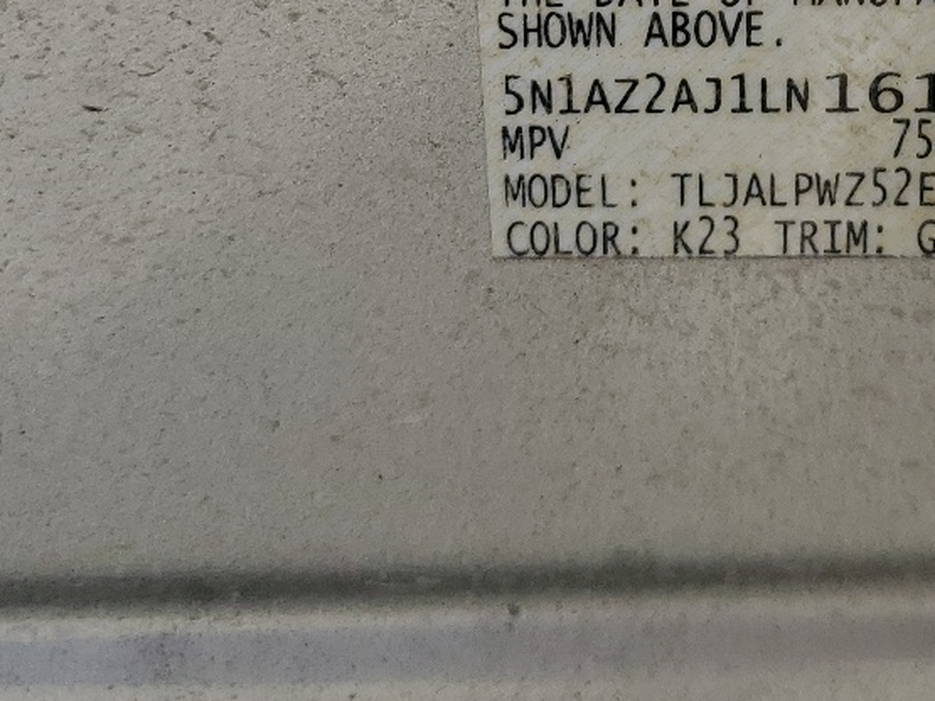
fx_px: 2025
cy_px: -281
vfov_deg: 18.0
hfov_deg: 25.2
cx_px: 846
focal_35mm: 75
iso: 50
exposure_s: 1/833
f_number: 1.5
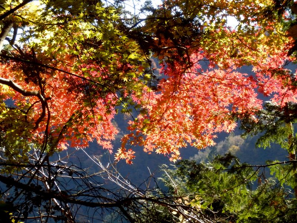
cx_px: 148
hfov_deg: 13.0
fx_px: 1304
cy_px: 112
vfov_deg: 9.8
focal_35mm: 152
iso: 160
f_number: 5.9
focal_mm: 26.9
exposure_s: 1/160
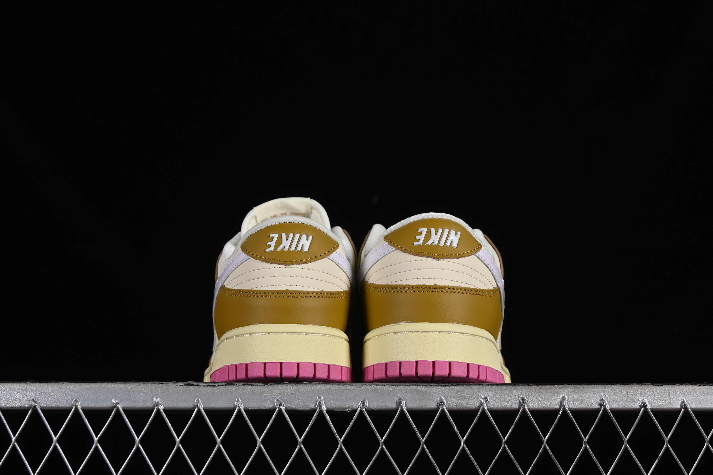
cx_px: 356
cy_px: 238
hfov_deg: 27.0
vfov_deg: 18.2
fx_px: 1485
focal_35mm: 75
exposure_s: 1/80
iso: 160
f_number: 8
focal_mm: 50
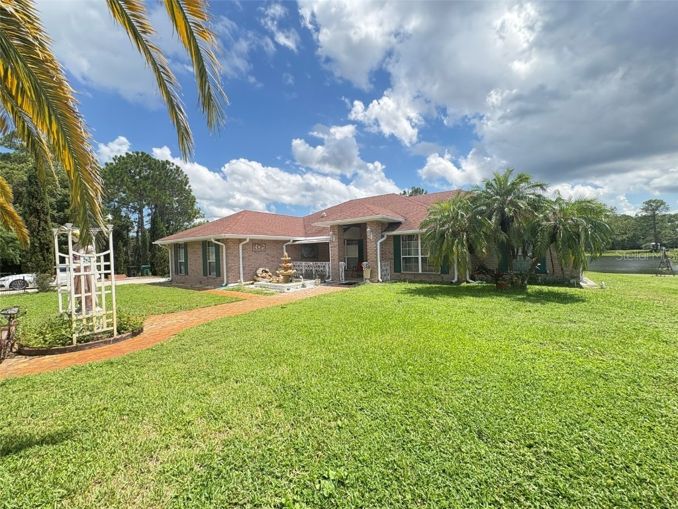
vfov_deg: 85.7
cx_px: 339
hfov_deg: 102.1
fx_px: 274
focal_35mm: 14
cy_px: 254
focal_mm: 2.22
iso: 40
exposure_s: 1/796
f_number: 2.2
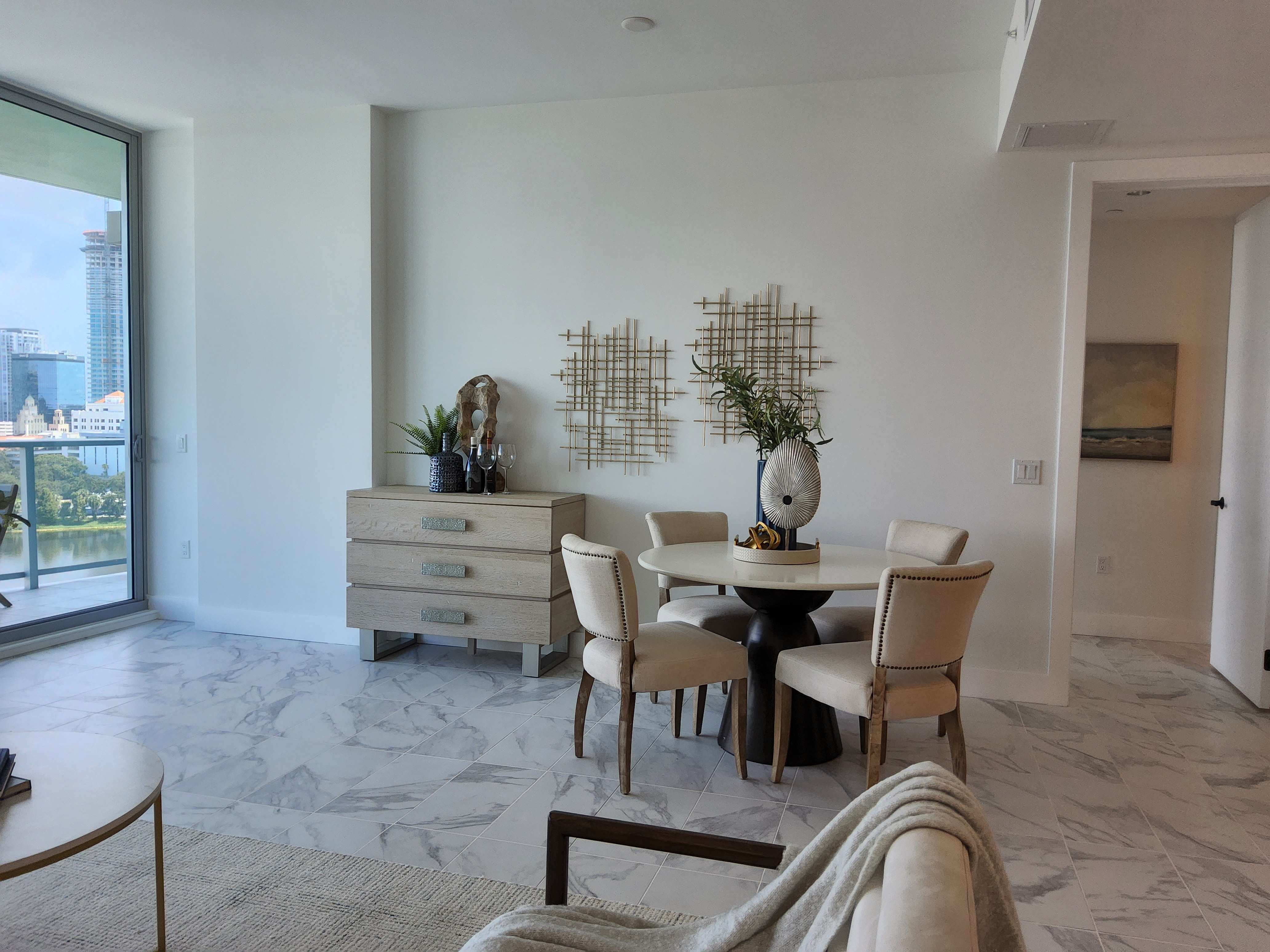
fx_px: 917
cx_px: 635
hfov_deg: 69.4
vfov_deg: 54.9
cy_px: 476
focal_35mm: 25
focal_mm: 3.08
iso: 100
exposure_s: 1/120
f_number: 2
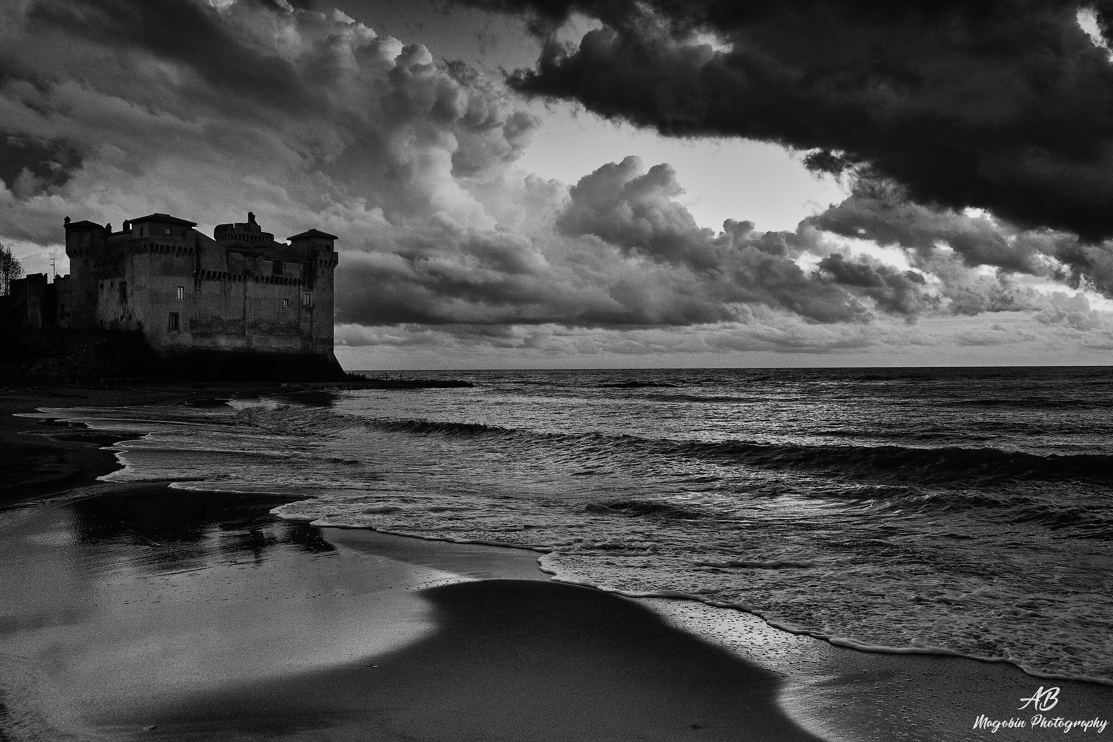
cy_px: 371
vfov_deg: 41.1
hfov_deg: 58.7
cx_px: 556
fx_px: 989
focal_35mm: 32
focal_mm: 21.4
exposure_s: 1/250
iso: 500
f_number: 3.2
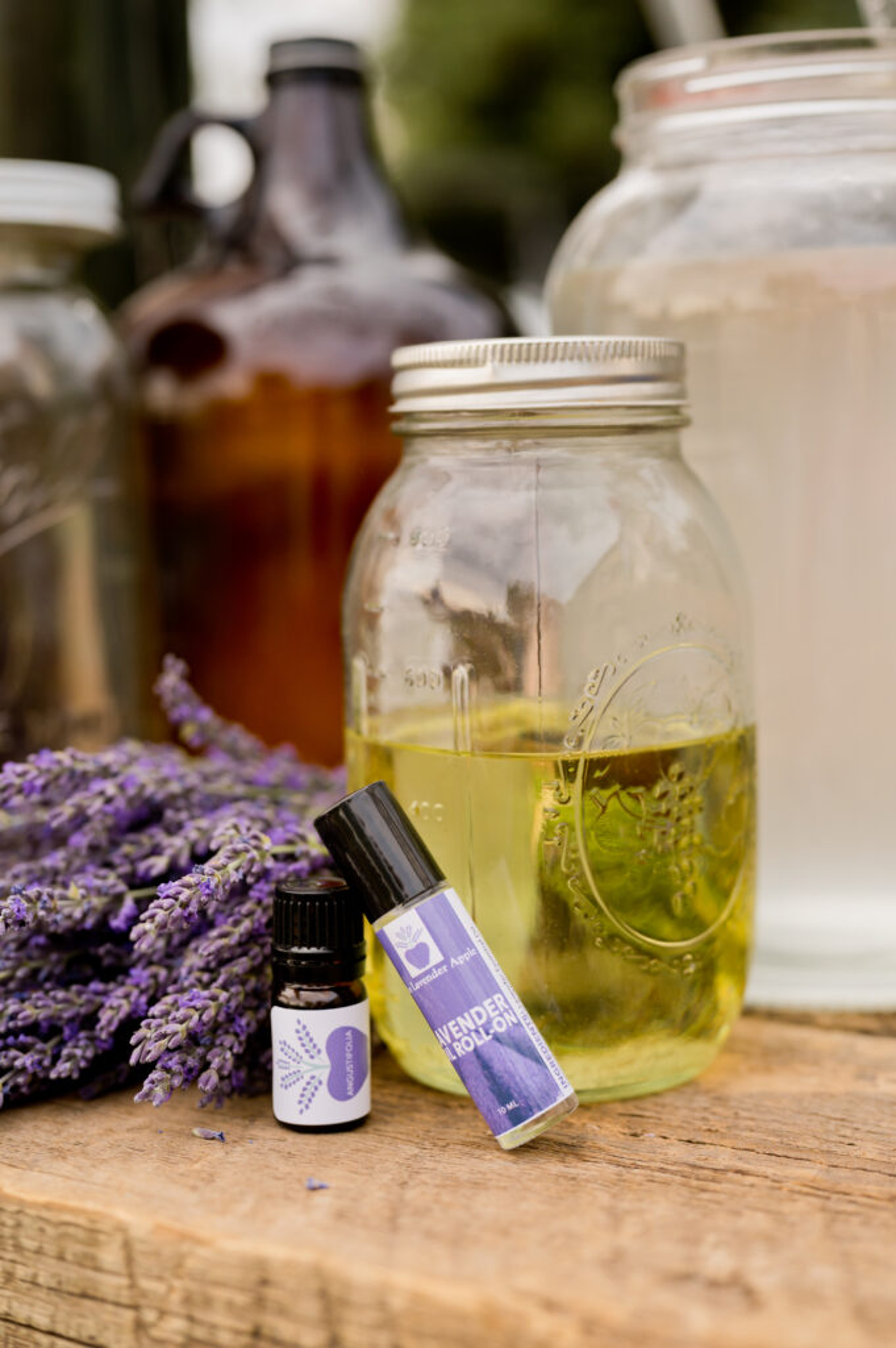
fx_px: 1870
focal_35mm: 50
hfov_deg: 26.9
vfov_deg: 39.6
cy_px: 674
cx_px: 448
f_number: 3.2
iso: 800
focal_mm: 50
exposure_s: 1/640
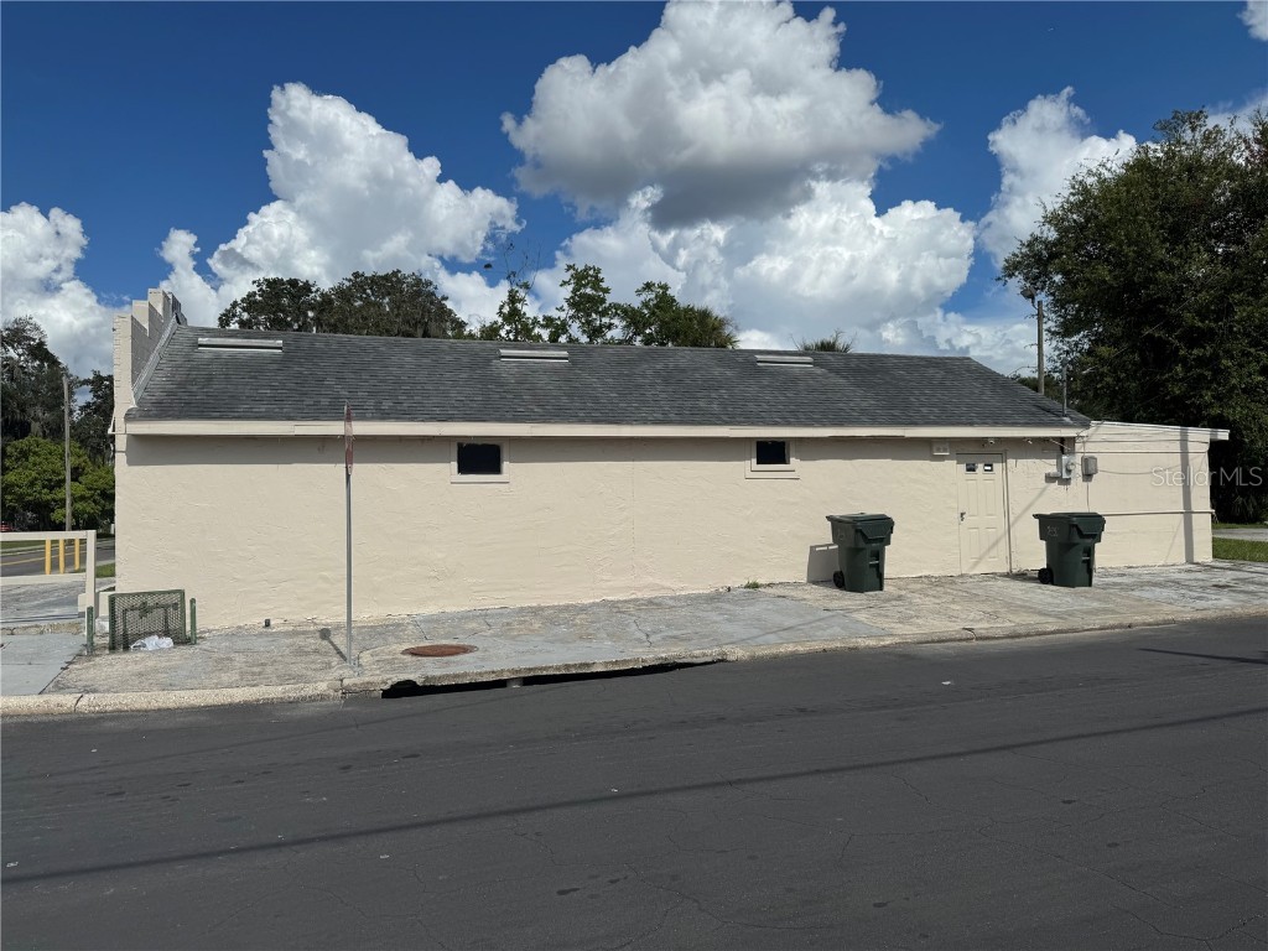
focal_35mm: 24
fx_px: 879
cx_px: 634
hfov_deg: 71.6
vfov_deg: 56.8
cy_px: 476
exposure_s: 1/12346
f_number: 1.78
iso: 80
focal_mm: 6.76
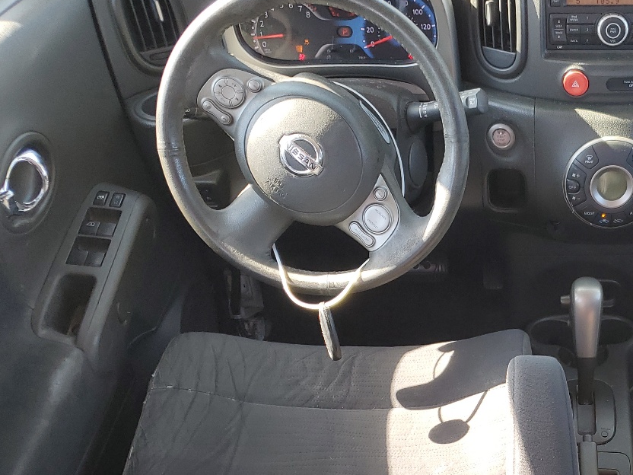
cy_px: 391
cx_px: 596
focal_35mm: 50
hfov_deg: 35.4
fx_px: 914
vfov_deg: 28.4
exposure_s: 1/122
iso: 50
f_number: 1.5
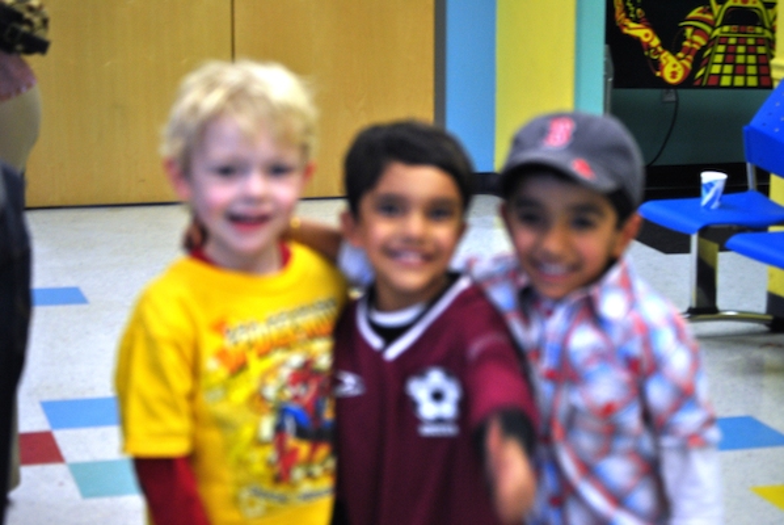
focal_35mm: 90
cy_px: 262
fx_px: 1962
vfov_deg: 15.2
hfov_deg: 22.6
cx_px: 392
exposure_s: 1/60
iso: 400
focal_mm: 60
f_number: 4
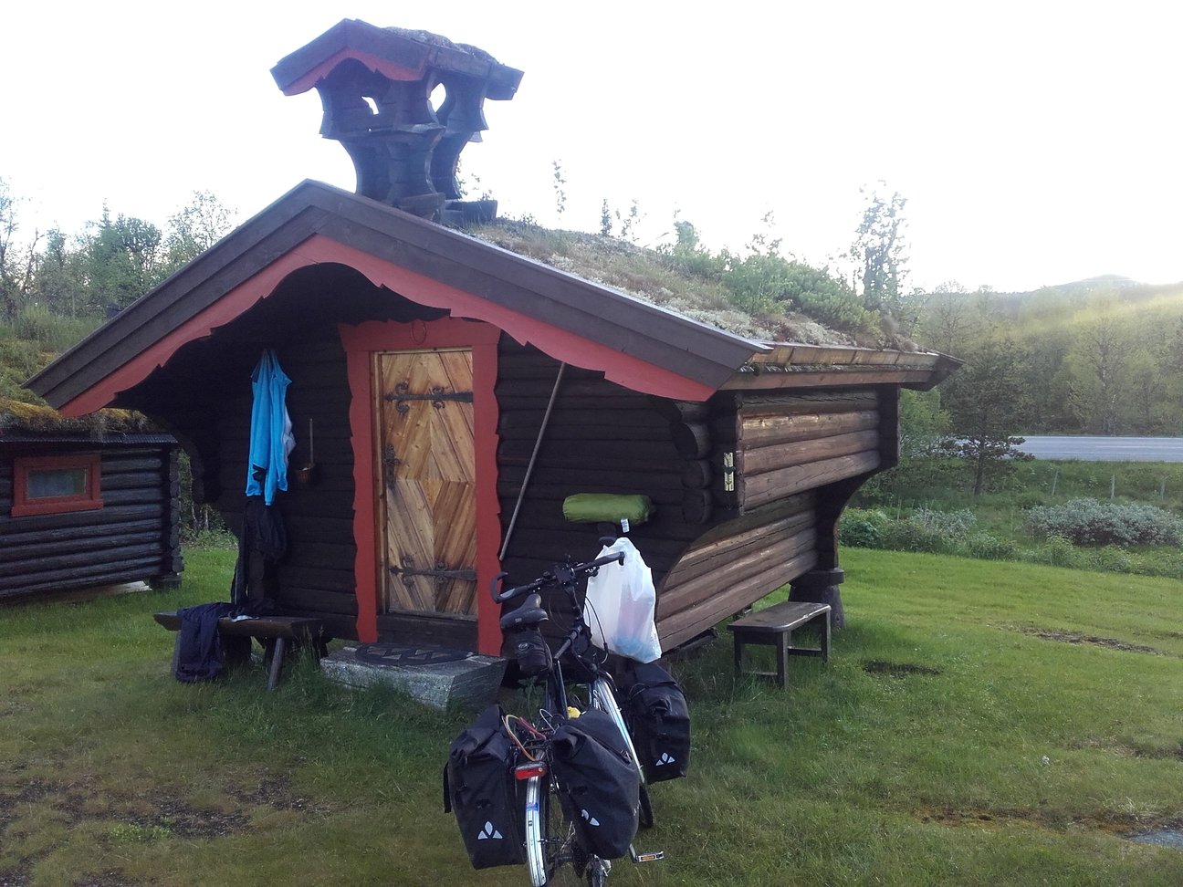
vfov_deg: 45.4
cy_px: 444
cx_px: 592
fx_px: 1059
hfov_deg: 58.4
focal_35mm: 31
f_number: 2.2
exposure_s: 1/50
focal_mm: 3.31
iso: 60
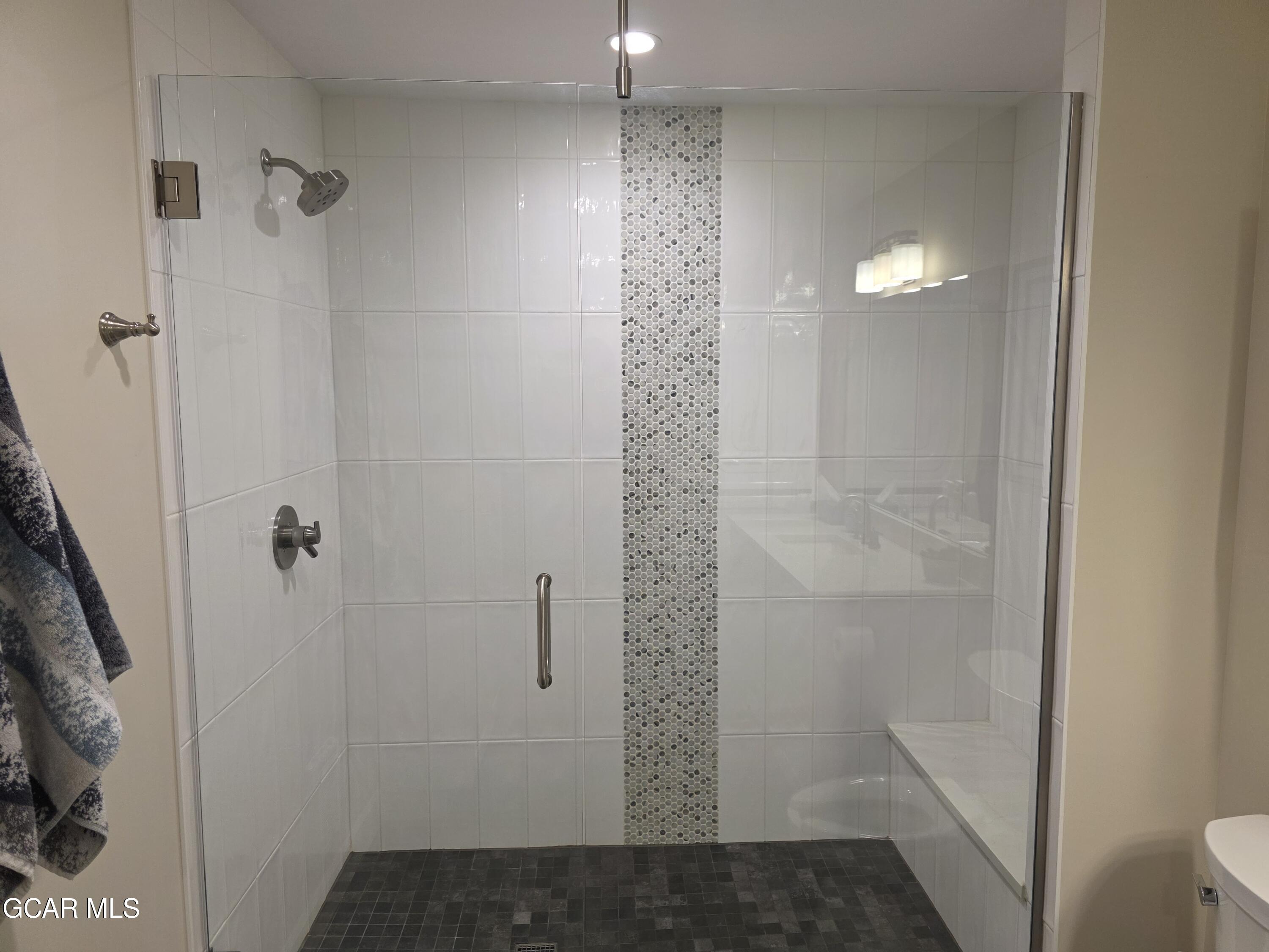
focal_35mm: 23
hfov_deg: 73.9
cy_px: 476
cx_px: 634
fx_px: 843
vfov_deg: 58.9
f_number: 1.7
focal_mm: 6.3
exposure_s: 1/120
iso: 160
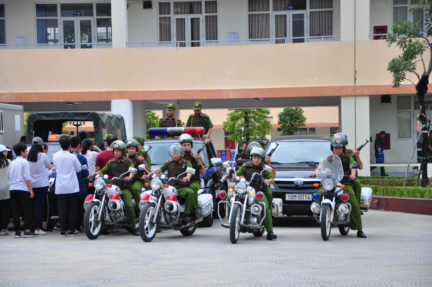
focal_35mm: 105
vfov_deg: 13.0
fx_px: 1258
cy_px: 144
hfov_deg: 19.5
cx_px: 216
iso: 400
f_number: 5.6
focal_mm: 70
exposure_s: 1/320
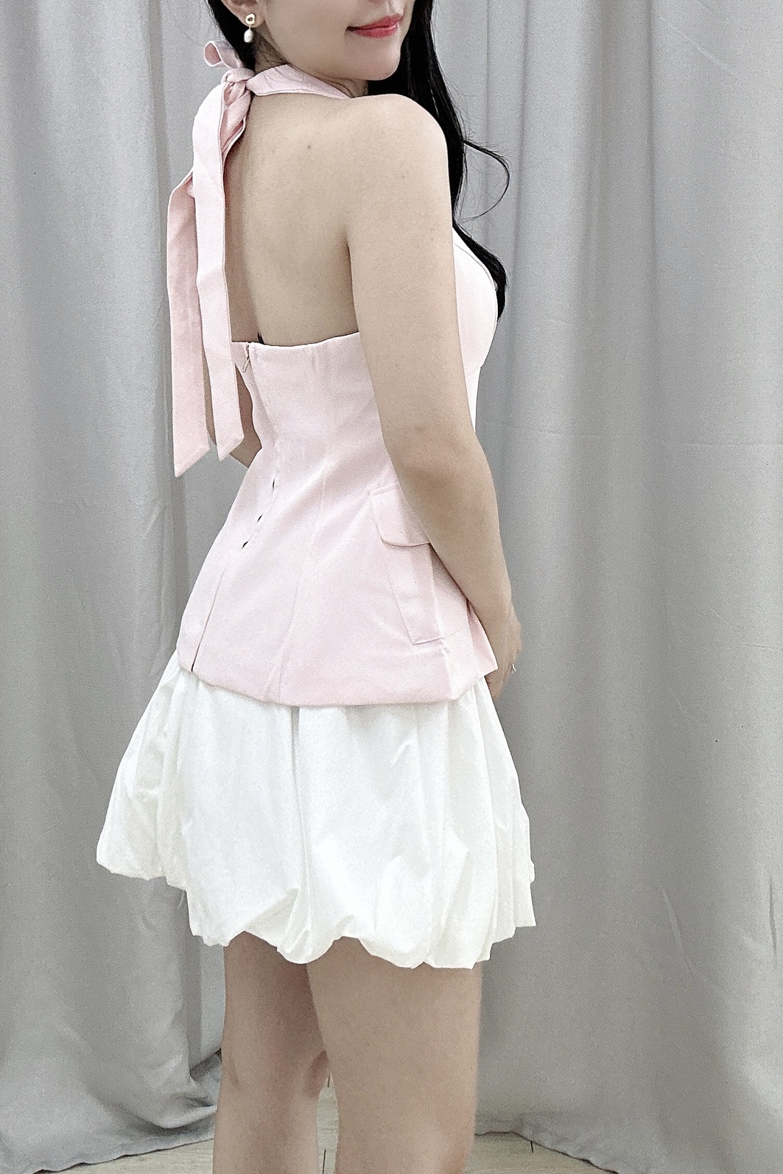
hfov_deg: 36.7
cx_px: 320
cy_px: 513
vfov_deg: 53.0
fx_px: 1175
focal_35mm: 36
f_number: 1.9
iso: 100
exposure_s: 1/50
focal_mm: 2.69
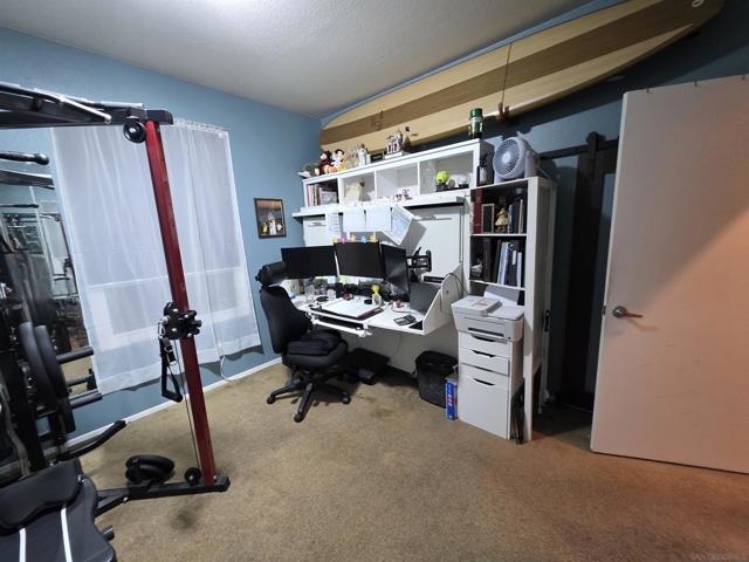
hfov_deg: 106.2
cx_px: 374
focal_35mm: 13
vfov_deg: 89.9
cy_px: 281
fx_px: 281
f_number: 1.9
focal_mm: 2.2
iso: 500
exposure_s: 1/60.2
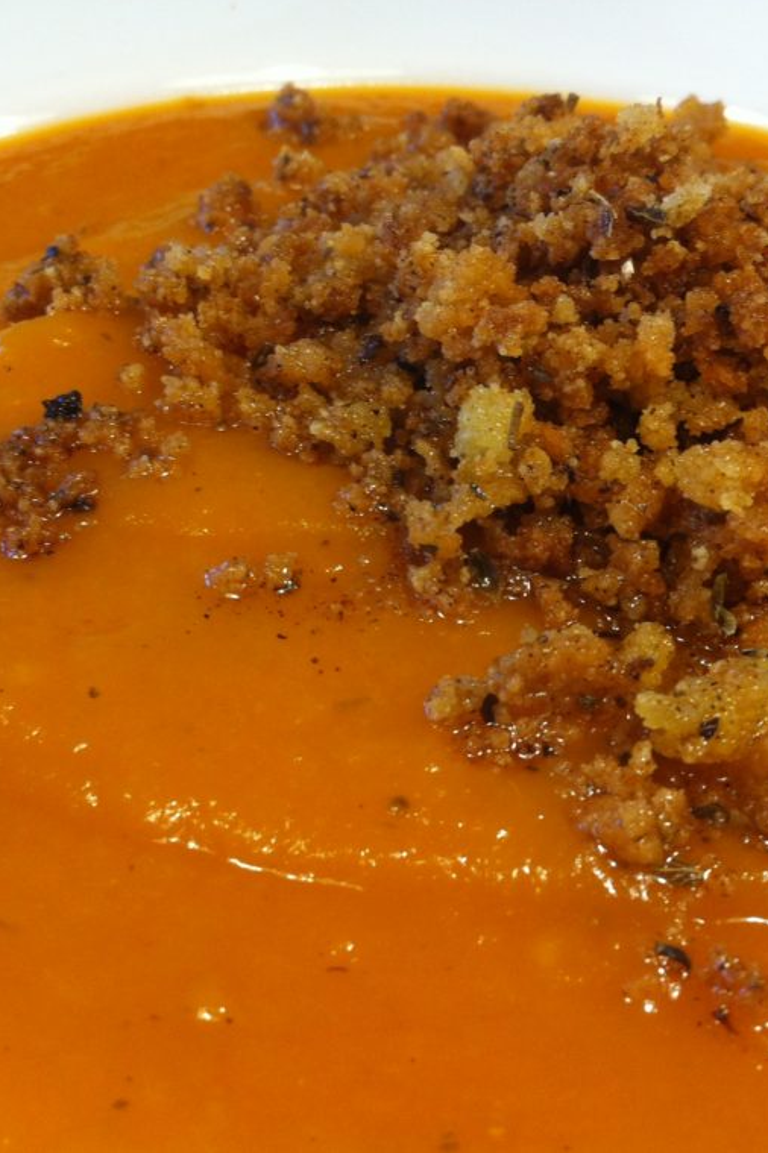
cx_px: 375
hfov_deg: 27.5
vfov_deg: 40.4
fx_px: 1569
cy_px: 574
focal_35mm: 49
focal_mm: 3.85
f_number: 2.8
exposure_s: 1/30
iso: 80
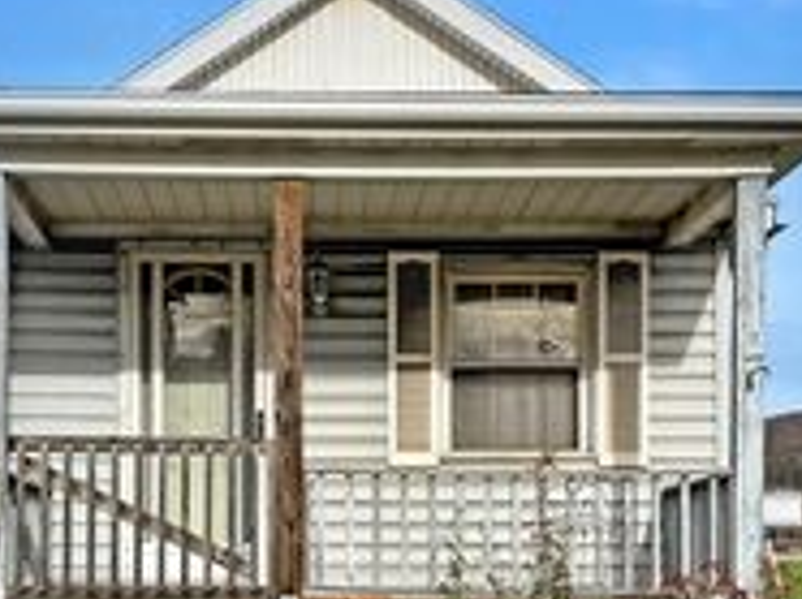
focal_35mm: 70
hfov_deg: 27.8
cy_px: 437
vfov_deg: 20.8
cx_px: 336
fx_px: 1620
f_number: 1.6
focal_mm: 5.96
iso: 50
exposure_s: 1/3311
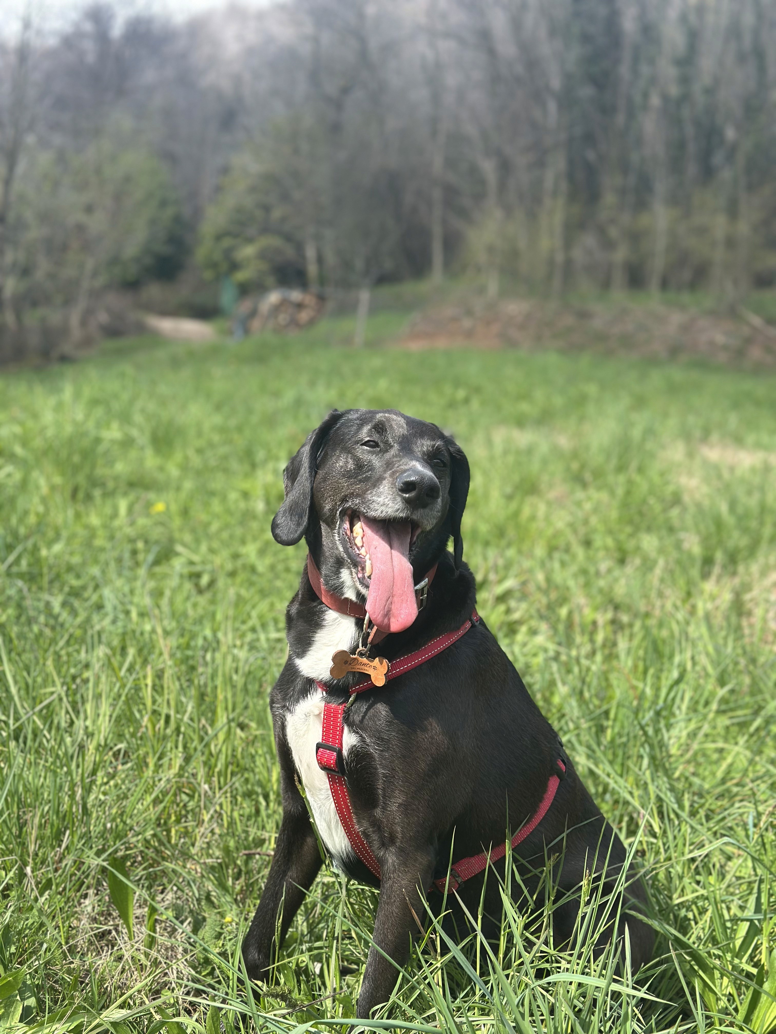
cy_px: 517
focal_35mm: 48
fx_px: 1435
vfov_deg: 39.7
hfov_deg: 30.3
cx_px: 388
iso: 80
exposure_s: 1/1721
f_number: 1.78
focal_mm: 6.86
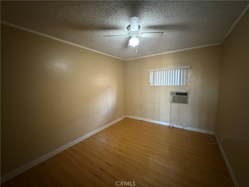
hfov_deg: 102.1
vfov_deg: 85.7
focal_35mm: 14
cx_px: 124
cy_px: 94
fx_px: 101
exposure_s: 1/40
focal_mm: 2.22
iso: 1000
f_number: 2.2
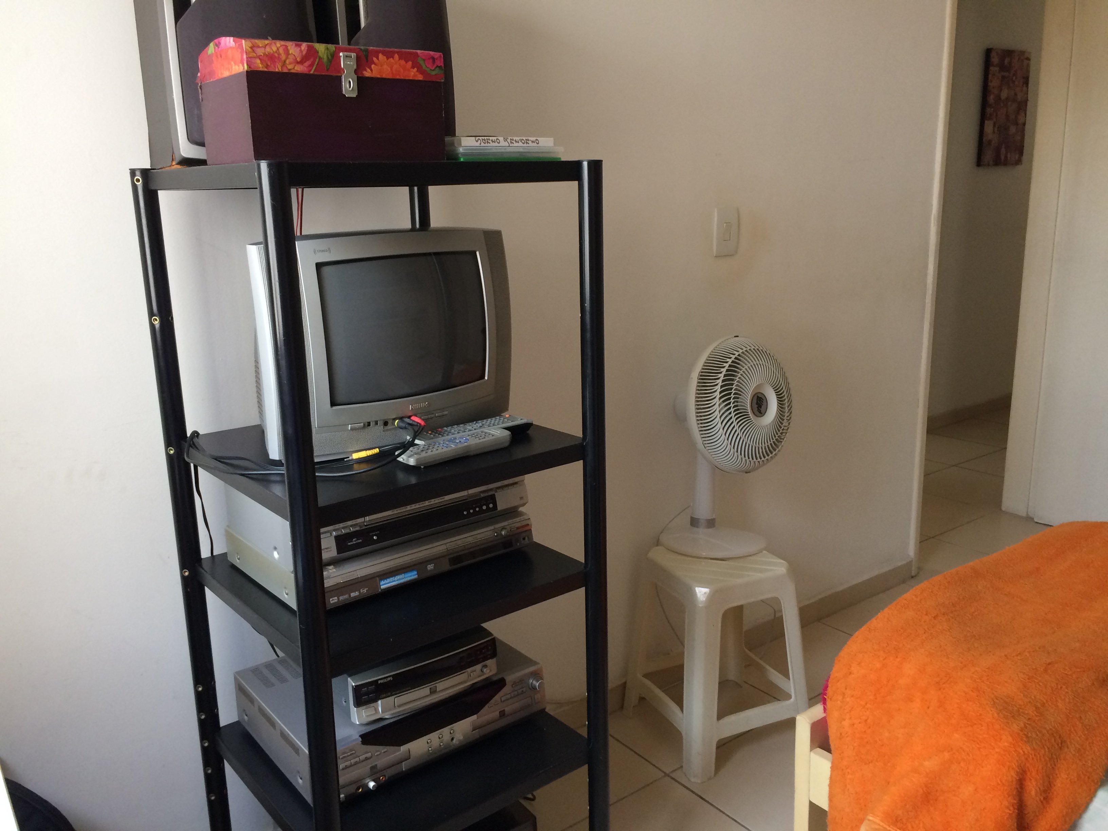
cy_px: 416
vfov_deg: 48.2
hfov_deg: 61.7
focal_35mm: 29
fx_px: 928
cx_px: 554
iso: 100
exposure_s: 1/30
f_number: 2.2
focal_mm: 4.15
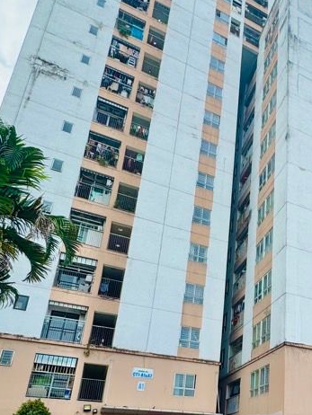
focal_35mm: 31
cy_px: 333
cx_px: 285
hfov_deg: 41.6
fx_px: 372
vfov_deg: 54.3
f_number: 2.2
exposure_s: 1/899
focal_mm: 2.22
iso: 50
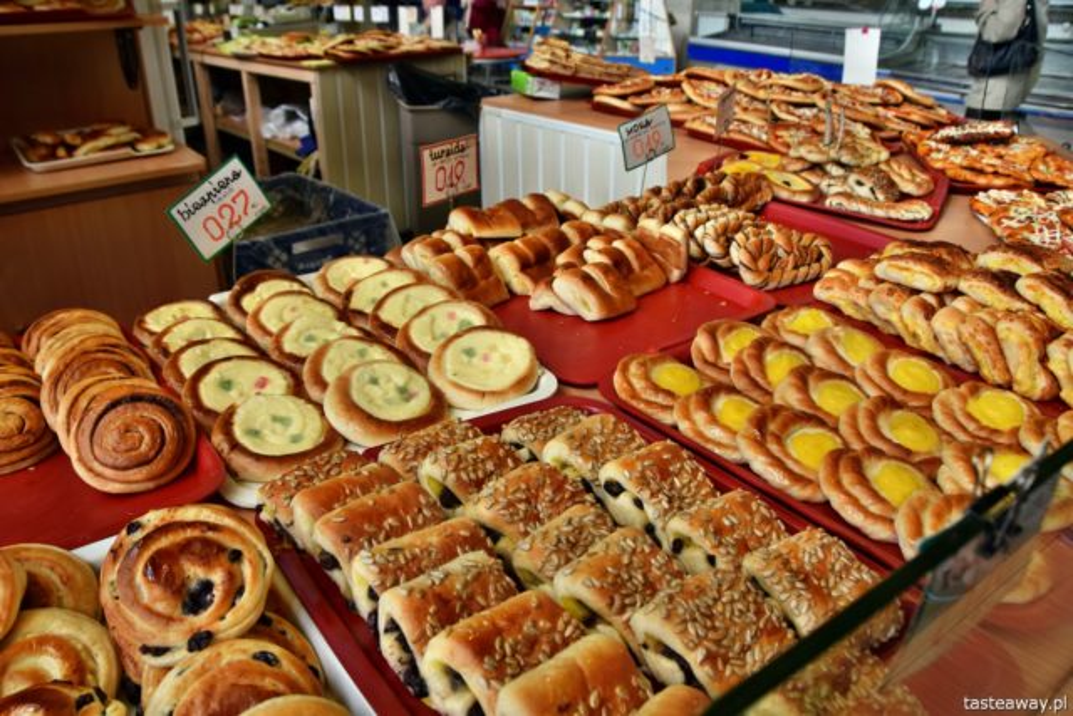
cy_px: 358
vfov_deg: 48.0
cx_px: 536
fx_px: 805
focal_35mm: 27
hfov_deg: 67.4
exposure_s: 1/160
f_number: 6.3
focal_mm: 18
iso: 400
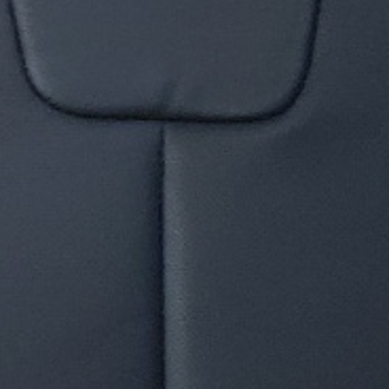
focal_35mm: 200
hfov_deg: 8.1
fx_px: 2543
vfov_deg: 8.6
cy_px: -78
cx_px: -510
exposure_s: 1/60.2
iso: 101
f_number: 1.5
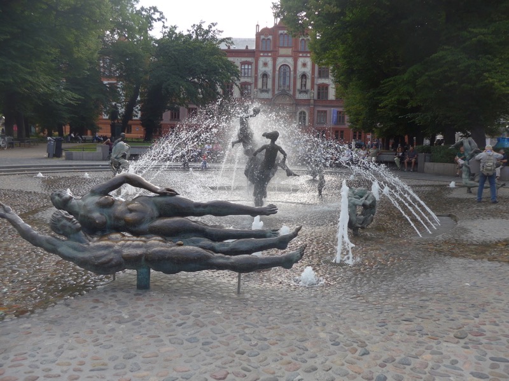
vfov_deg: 48.2
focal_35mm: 29
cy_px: 190
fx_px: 426
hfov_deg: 61.7
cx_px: 254
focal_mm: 6
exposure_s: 1/400
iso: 80
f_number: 2.8
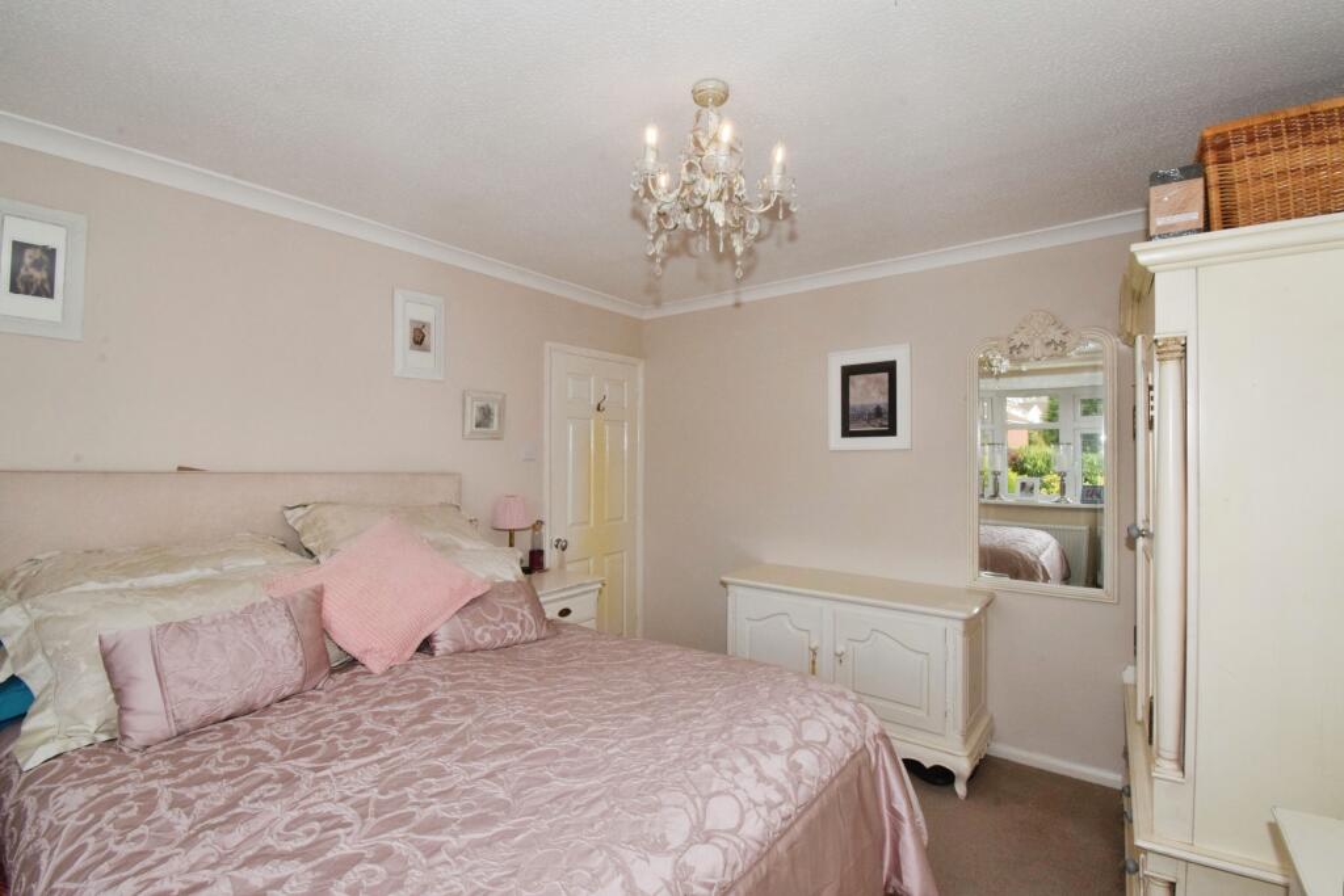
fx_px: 560
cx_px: 672
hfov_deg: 100.4
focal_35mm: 15
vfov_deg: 77.3
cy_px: 448
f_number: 20
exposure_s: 1/60
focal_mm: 10
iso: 1000
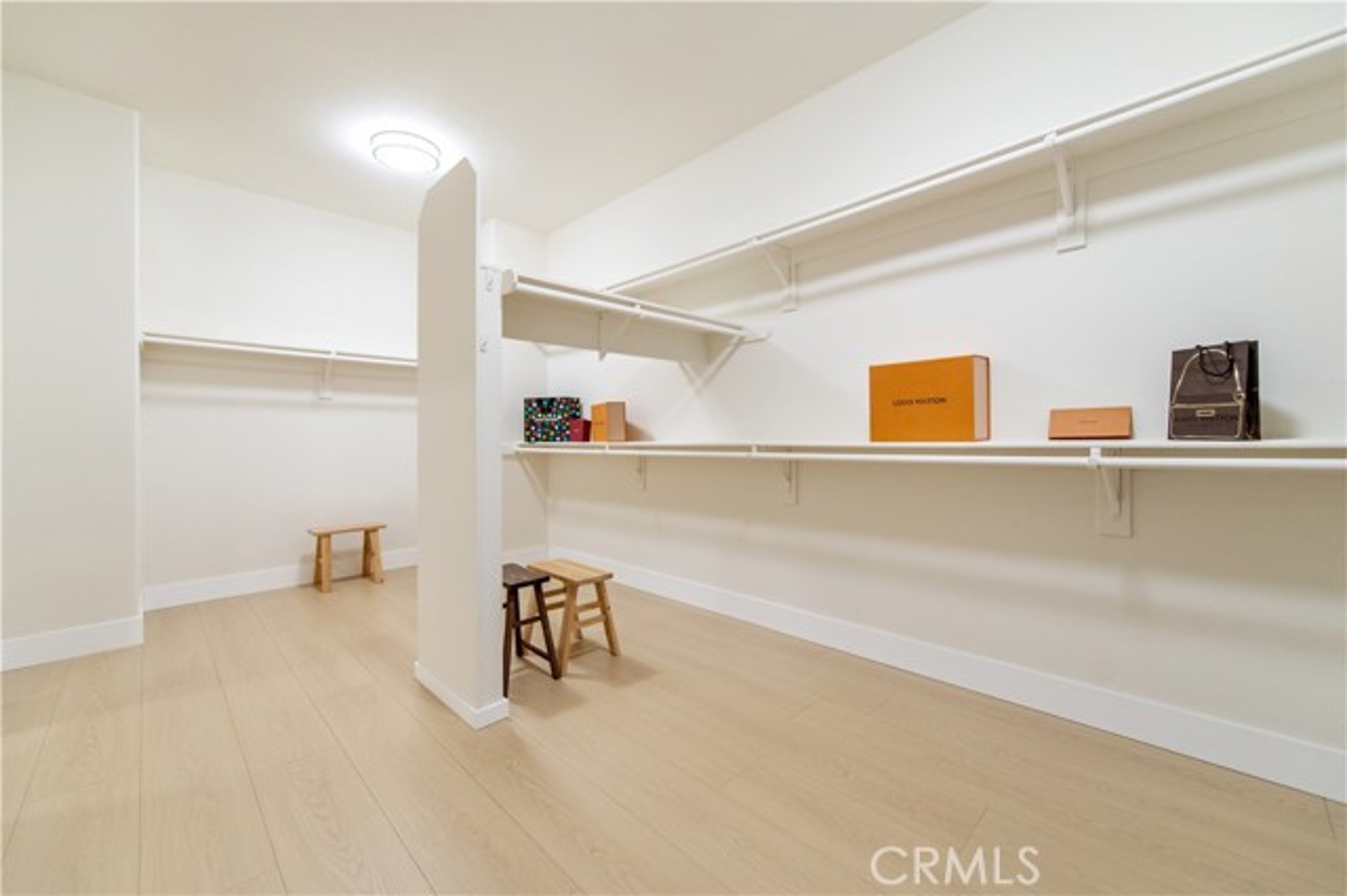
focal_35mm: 14
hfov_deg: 104.3
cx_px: 674
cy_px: 448
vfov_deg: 81.1
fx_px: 524
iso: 560
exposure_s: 1/125
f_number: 2.8
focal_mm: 14
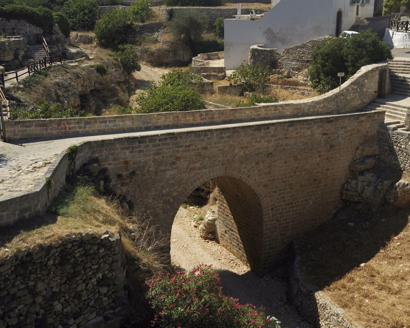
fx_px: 583
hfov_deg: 38.6
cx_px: 249
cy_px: 164
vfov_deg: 31.5
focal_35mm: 48
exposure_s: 1/1000
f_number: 7.1
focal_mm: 42
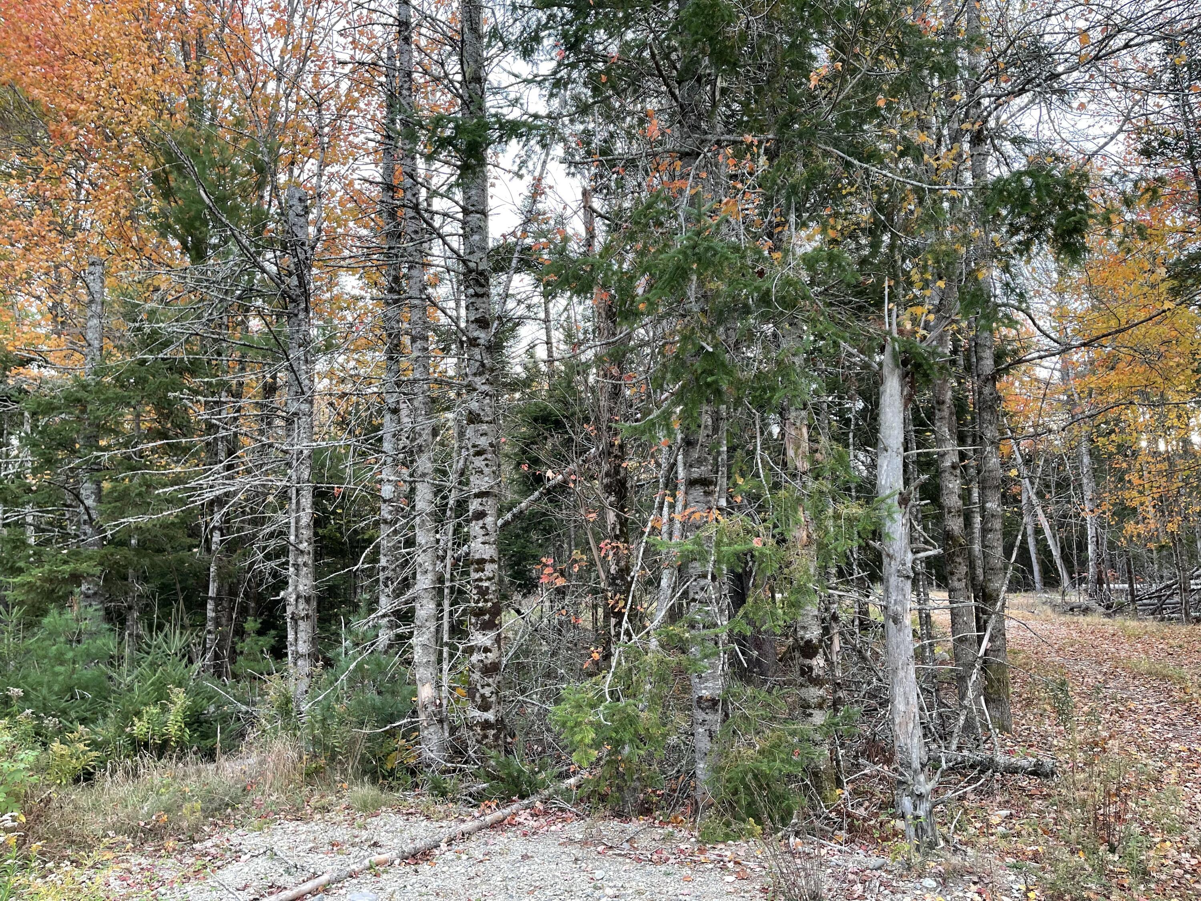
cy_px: 450
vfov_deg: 54.9
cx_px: 600
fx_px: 867
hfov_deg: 69.4
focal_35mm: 25
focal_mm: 5.1
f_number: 1.6
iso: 80
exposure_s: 1/121
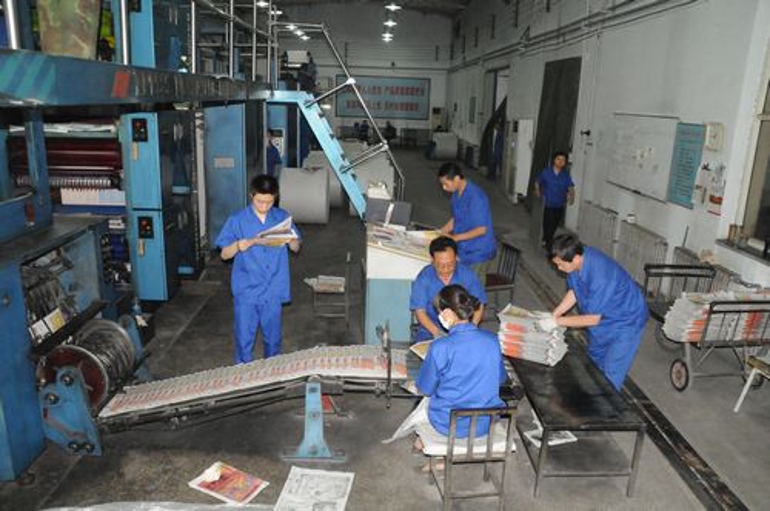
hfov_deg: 67.4
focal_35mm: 27
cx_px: 385
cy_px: 256
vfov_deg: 47.8
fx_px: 577
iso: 3200
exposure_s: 1/60
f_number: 7.1
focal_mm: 18
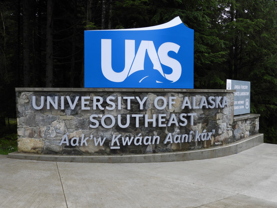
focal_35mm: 40
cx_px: 138
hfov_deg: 46.8
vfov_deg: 36.0
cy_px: 104
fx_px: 320
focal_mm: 7.2
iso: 100
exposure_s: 1/200
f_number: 3.8
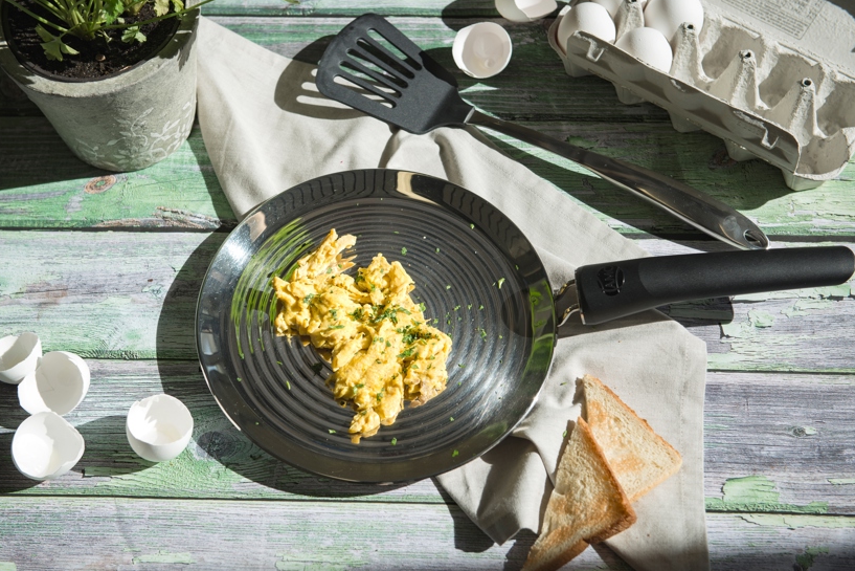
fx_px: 1520
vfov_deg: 21.2
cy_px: 282
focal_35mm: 64
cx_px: 390
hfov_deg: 31.4
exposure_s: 1/400
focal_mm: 58
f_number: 5
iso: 125
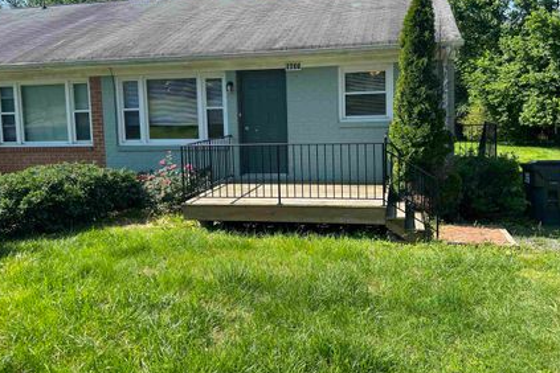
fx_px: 498
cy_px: 149
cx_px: 290
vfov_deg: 40.9
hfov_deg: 58.7
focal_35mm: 32
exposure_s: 1/1511
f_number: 1.5
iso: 50
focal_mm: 5.7
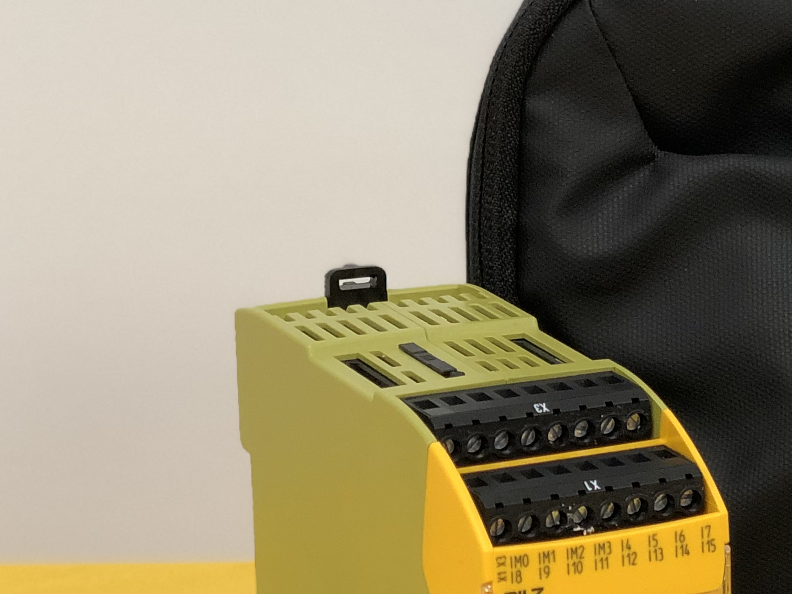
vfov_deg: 10.1
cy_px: 438
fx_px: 3340
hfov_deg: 13.0
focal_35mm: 146
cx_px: 1057
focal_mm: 6
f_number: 2.4
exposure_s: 1/60
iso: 64
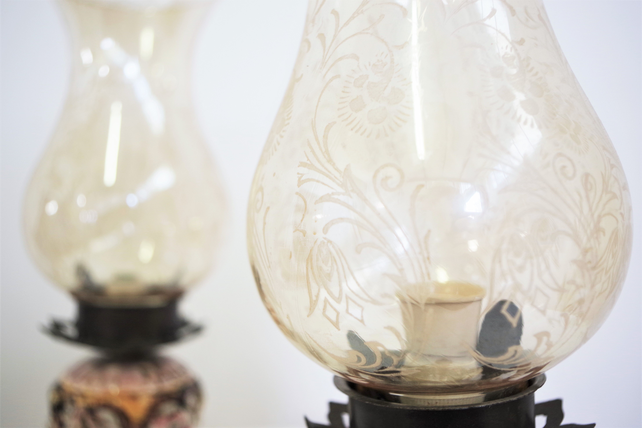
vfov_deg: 34.2
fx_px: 696
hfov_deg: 49.6
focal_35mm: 39
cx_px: 321
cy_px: 214
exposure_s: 1/60
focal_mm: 26.25
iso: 200
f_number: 4
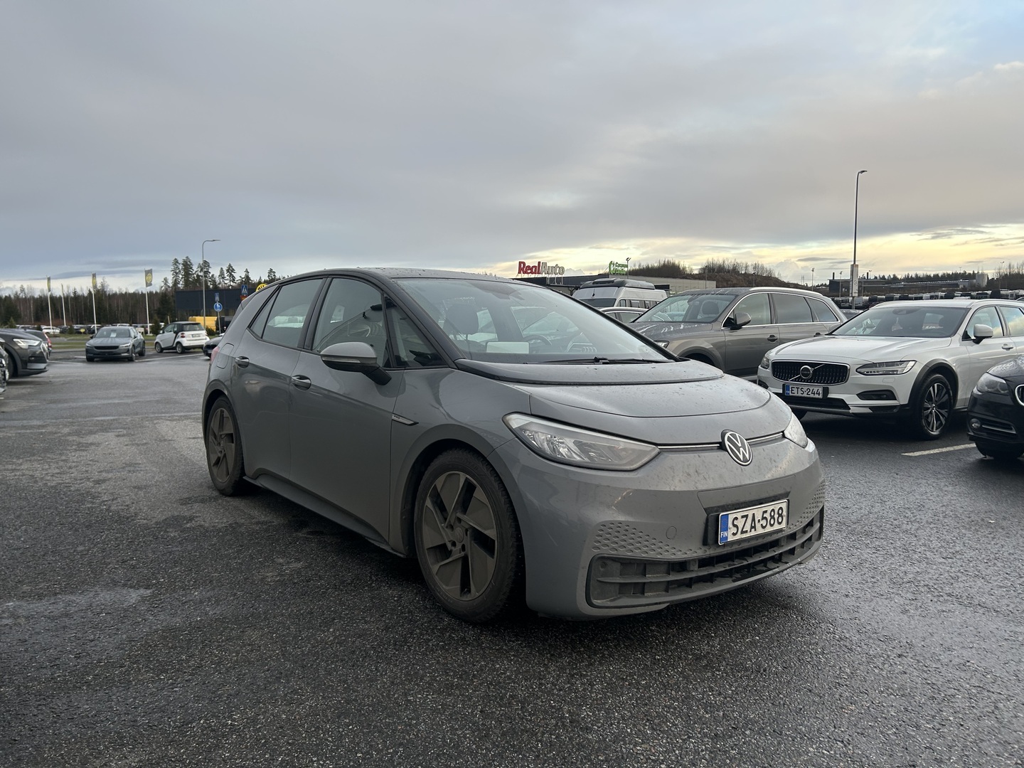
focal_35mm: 26
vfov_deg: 53.1
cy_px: 384
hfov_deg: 67.3
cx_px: 512
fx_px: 769
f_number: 1.5
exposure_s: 1/253
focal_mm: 5.7
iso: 40
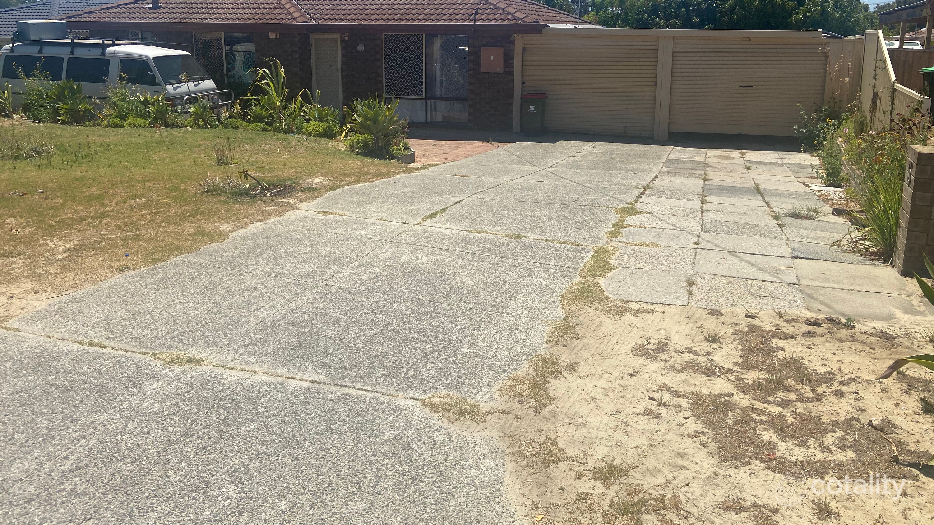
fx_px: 718
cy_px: 169
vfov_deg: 39.6
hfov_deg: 66.1
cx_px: 460
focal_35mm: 29
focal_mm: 4.25
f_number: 1.8
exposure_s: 1/4808
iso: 32
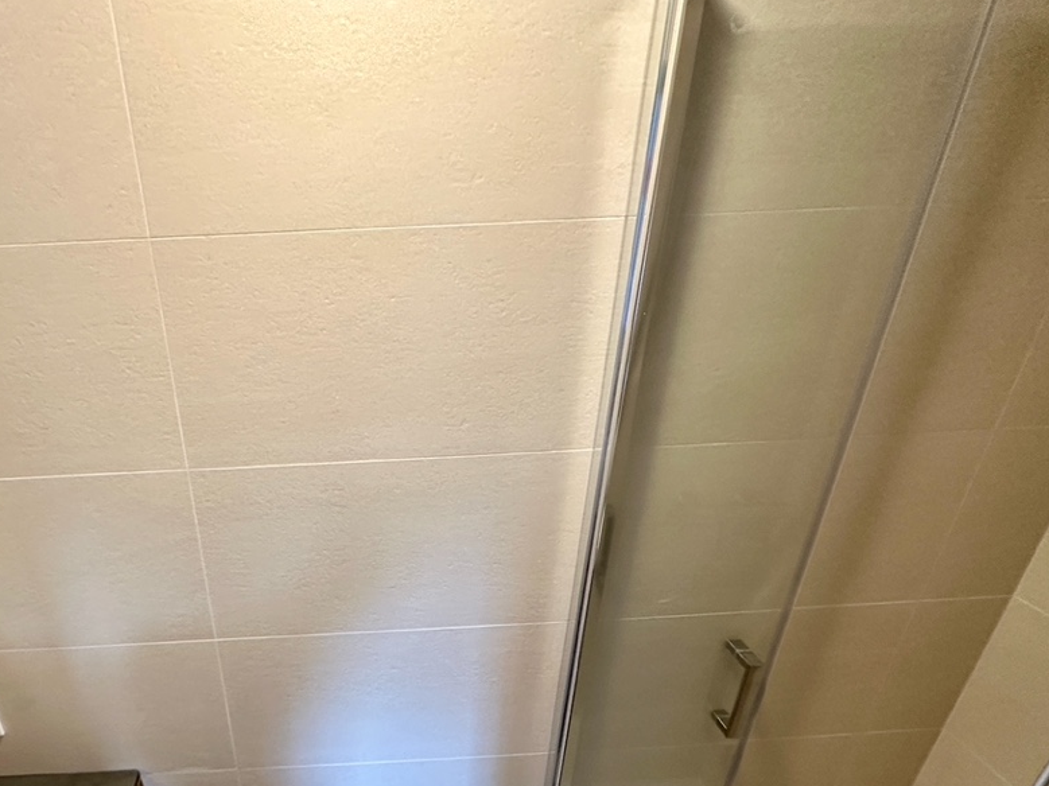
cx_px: 349
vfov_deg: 56.0
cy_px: 591
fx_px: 697
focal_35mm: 23
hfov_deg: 71.7
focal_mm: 2.22
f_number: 2.2
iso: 250
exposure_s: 1/50
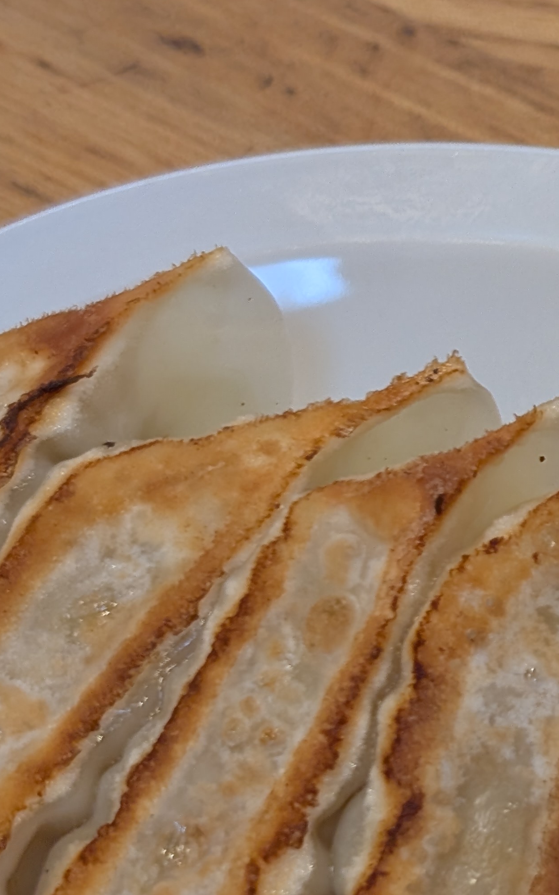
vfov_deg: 19.6
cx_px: 859
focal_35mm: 106
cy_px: 516
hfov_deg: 11.8
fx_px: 2584
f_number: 1.68
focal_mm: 6.9
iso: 61
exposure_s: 1/120
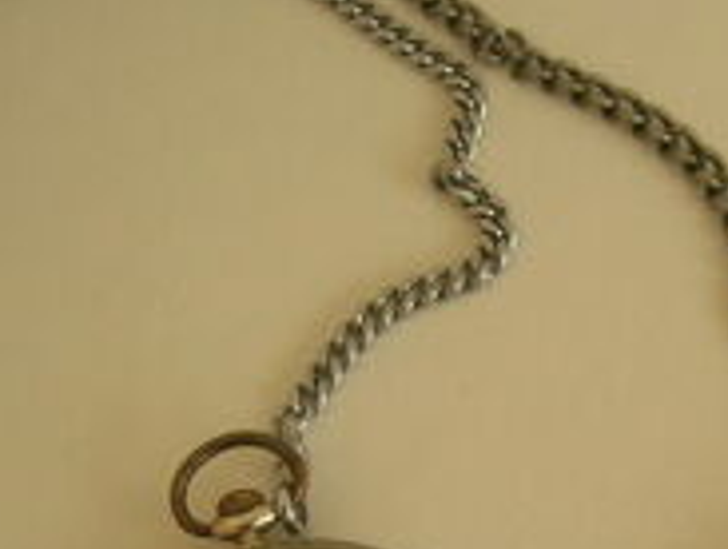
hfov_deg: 21.3
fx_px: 1875
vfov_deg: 16.1
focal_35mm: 89
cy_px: 613
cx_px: 696
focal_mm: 5.7
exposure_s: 1/77.7
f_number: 2.9
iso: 50
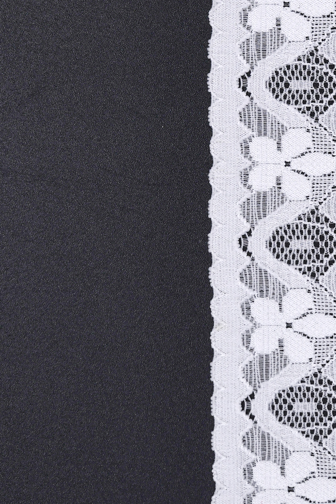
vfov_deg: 16.5
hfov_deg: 11.0
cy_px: 83
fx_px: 1722
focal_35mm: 123
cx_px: 348
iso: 100
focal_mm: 35
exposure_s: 1/125
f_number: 5.6
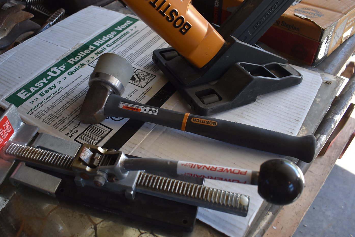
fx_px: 326
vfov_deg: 40.0
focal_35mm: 33
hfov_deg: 56.8
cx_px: 143
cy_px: 113
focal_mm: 18
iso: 450
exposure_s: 1/250
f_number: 3.5
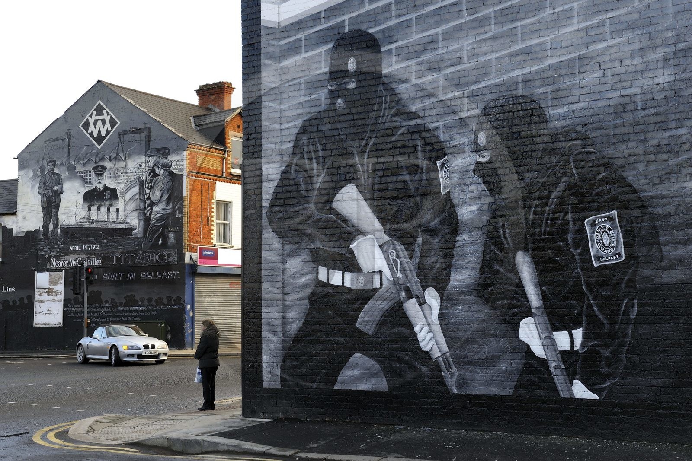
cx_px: 346
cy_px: 230
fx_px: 923
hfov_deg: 41.1
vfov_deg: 28.1
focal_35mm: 48
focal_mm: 48
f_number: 9
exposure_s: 1/160
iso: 800
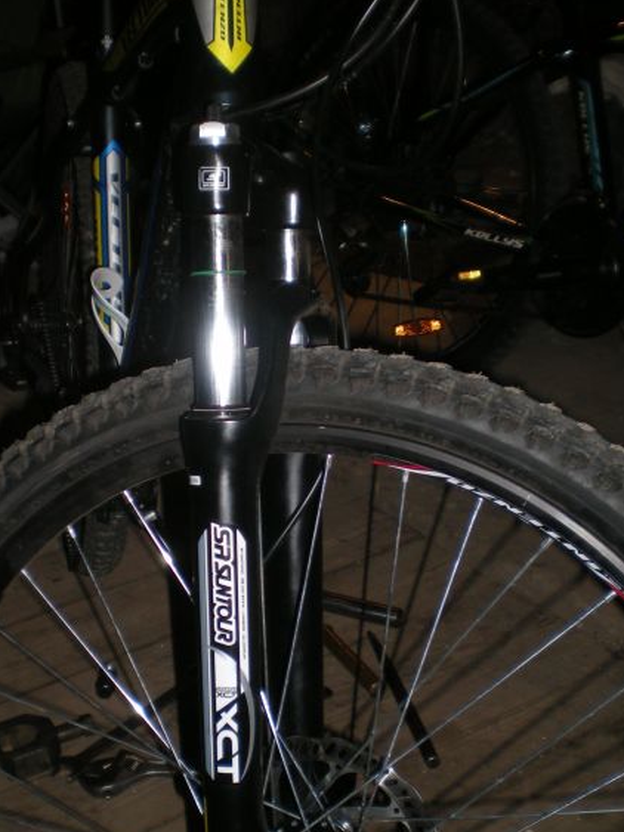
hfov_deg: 27.0
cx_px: 250
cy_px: 489
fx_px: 1298
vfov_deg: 35.5
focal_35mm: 54
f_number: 3.1
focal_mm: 6.3
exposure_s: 1/60
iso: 64
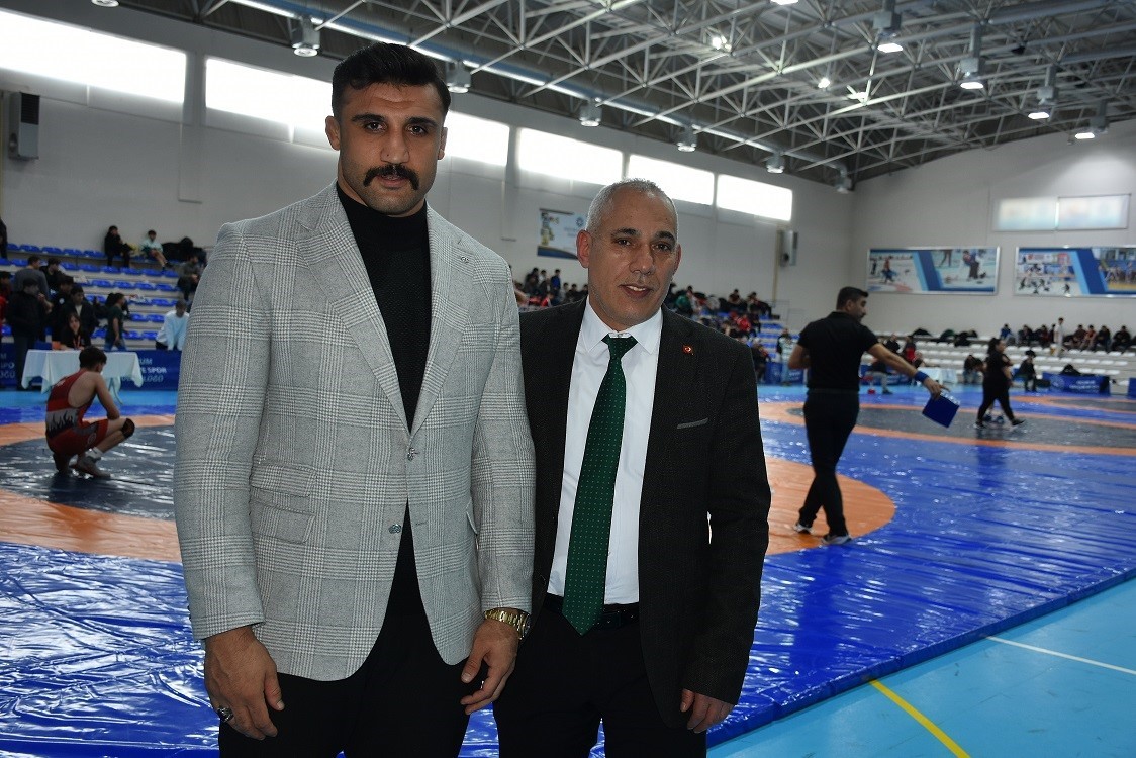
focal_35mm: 34
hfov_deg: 55.1
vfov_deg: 38.4
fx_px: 1089
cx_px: 568
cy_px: 379
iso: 500
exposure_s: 1/60
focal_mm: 23
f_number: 3.8
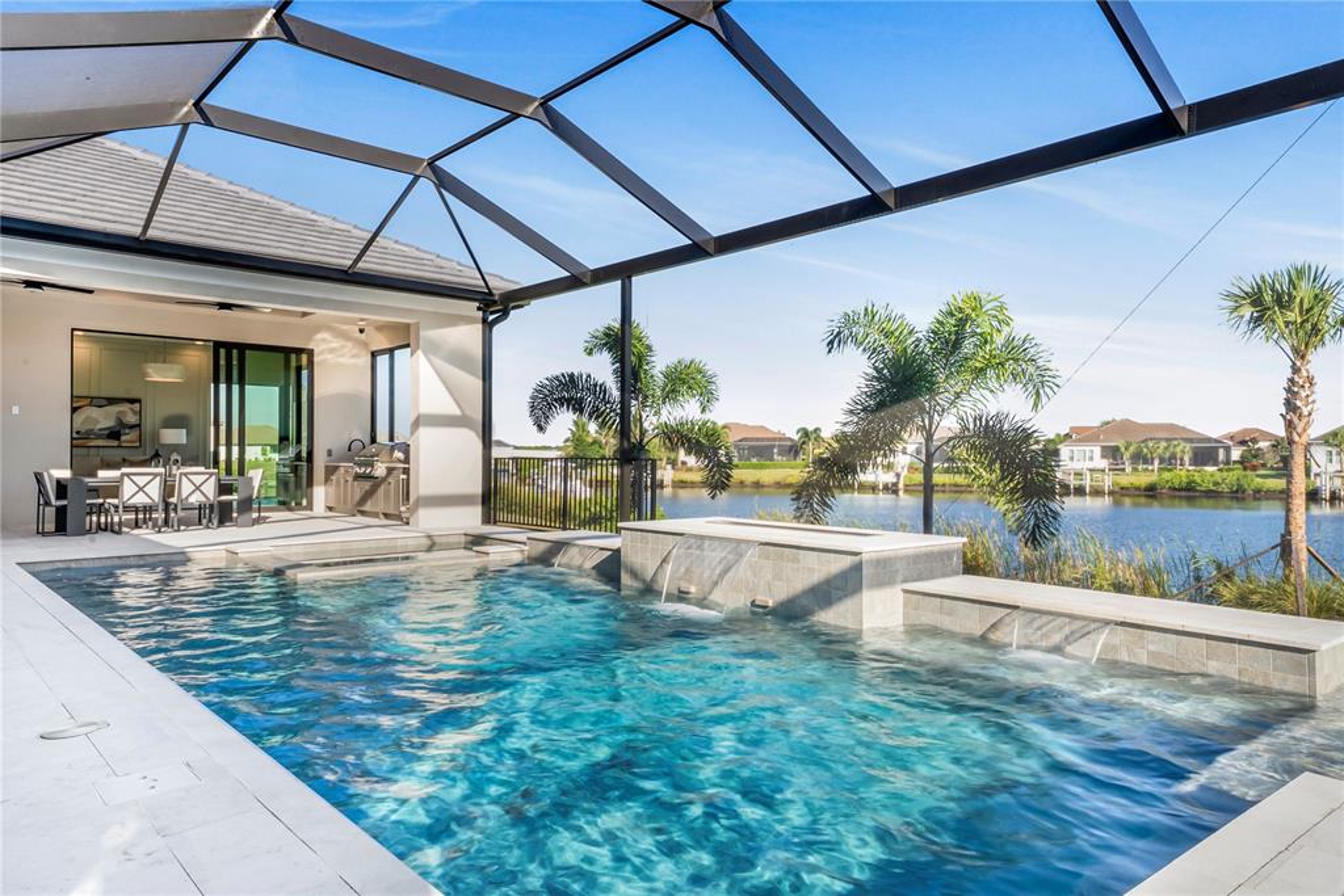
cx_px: 672
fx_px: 896
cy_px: 448
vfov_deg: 53.1
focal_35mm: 24
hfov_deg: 73.7
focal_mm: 24
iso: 100
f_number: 18
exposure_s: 1/8
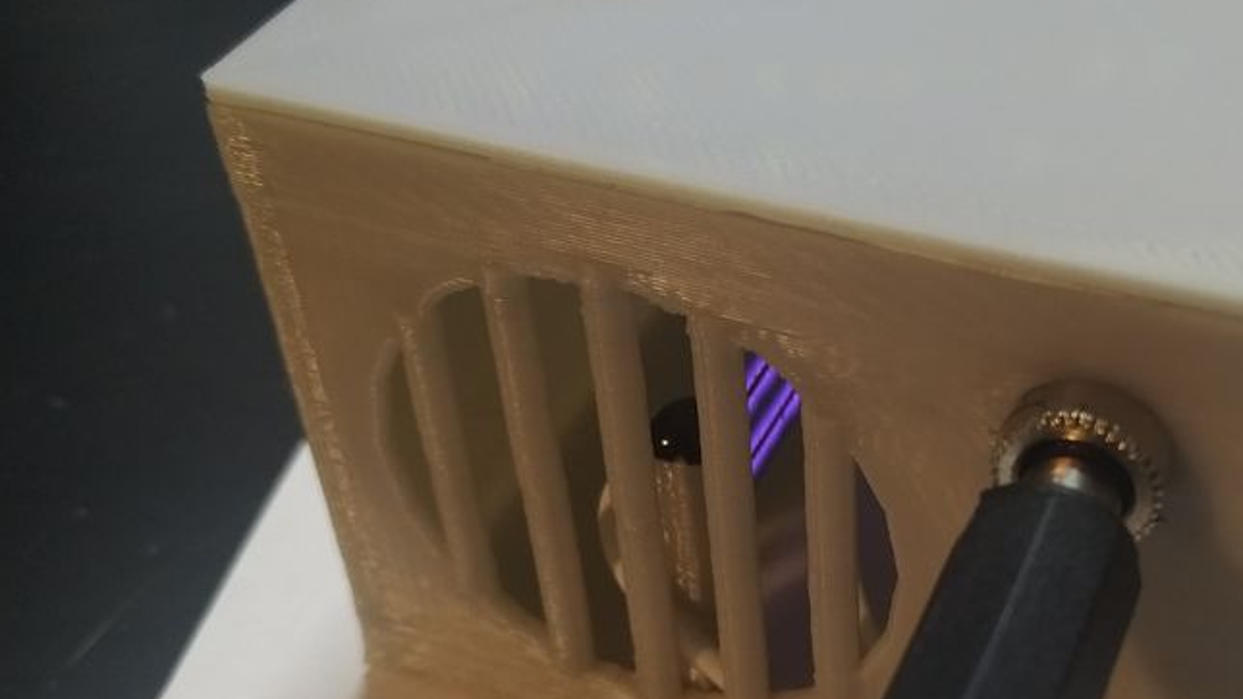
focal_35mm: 52
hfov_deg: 39.1
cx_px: 880
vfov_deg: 22.9
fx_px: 1714
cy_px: 465
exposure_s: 1/20
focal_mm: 3.94
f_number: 1.9
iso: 400
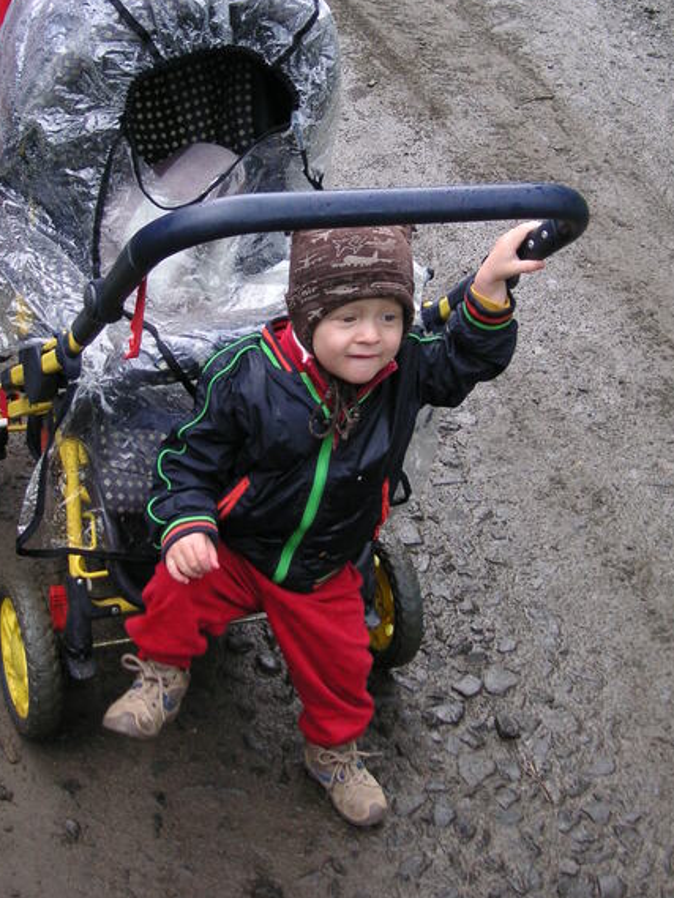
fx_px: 1349
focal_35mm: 52
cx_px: 338
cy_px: 333
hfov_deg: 28.0
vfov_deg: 36.6
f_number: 2.8
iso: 50
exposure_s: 1/125
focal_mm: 6.1
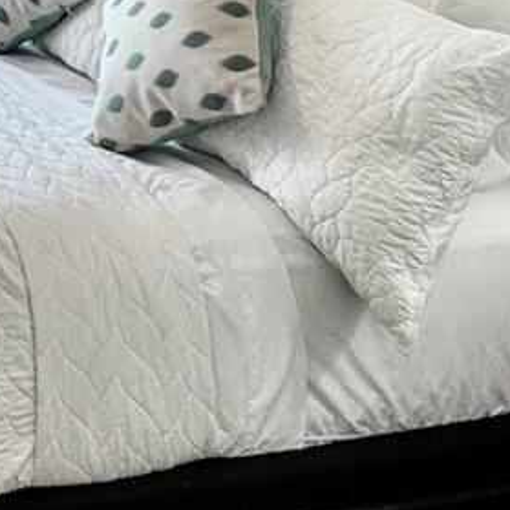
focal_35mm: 71
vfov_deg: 20.7
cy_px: -258
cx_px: -201
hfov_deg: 21.4
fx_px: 1183
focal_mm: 2.22
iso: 50
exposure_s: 1/120
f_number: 2.2
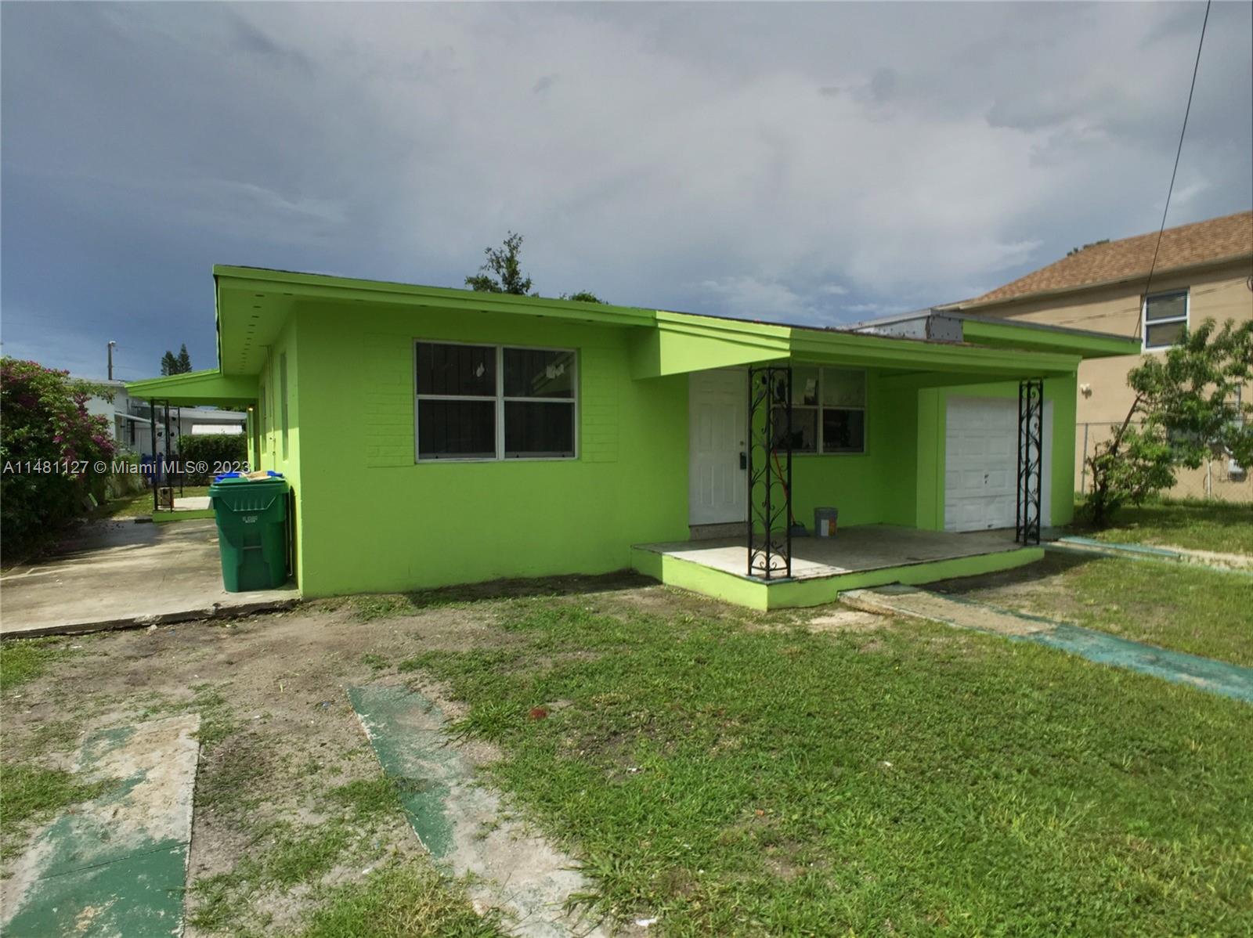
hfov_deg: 61.7
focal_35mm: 29
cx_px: 626
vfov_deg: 48.2
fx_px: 1049
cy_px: 469
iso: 32
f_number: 2.2
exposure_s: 1/13333
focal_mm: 4.15
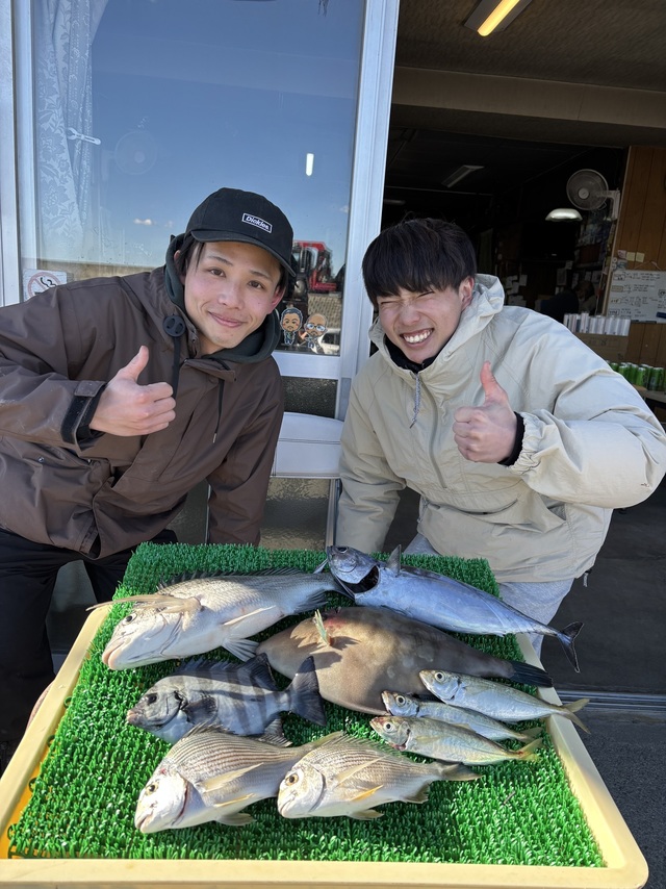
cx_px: 333
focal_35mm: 26
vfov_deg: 67.3
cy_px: 444
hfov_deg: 53.0
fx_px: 667
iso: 50
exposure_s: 1/505
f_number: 1.6
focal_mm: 5.96
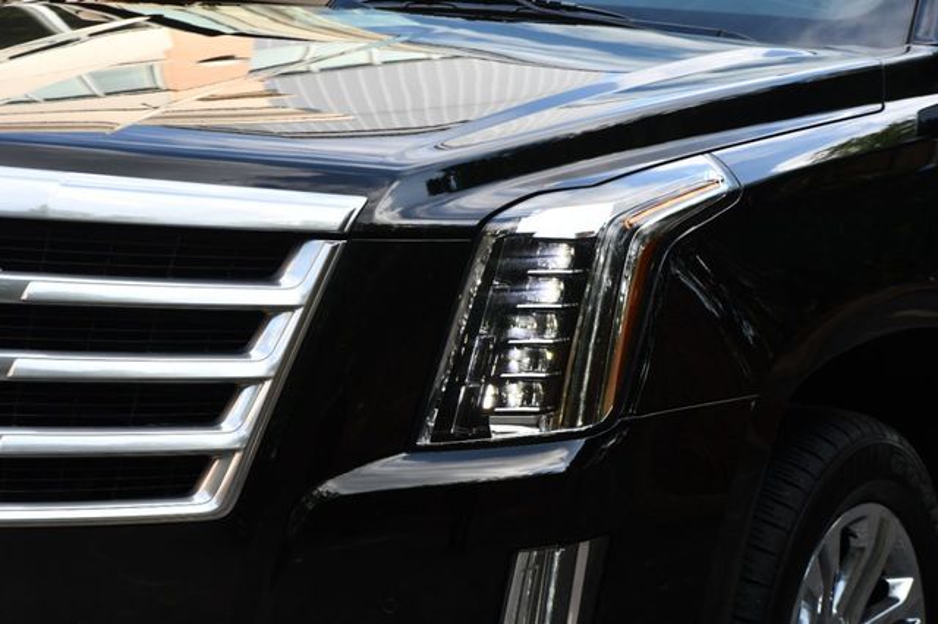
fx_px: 3516
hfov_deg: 15.2
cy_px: 312
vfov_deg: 10.1
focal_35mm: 135
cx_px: 469
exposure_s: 1/250
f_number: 7.1
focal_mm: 90
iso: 200
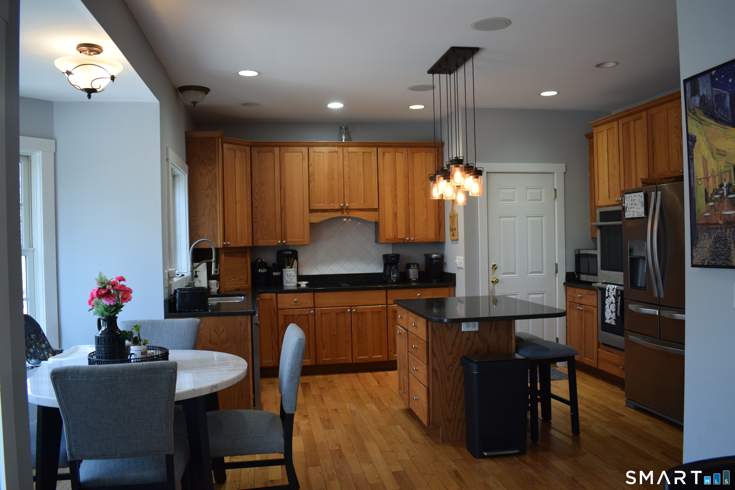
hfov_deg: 67.4
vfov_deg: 47.9
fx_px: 551
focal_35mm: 27
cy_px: 245
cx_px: 368
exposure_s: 1/60
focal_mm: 18
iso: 560
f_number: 4
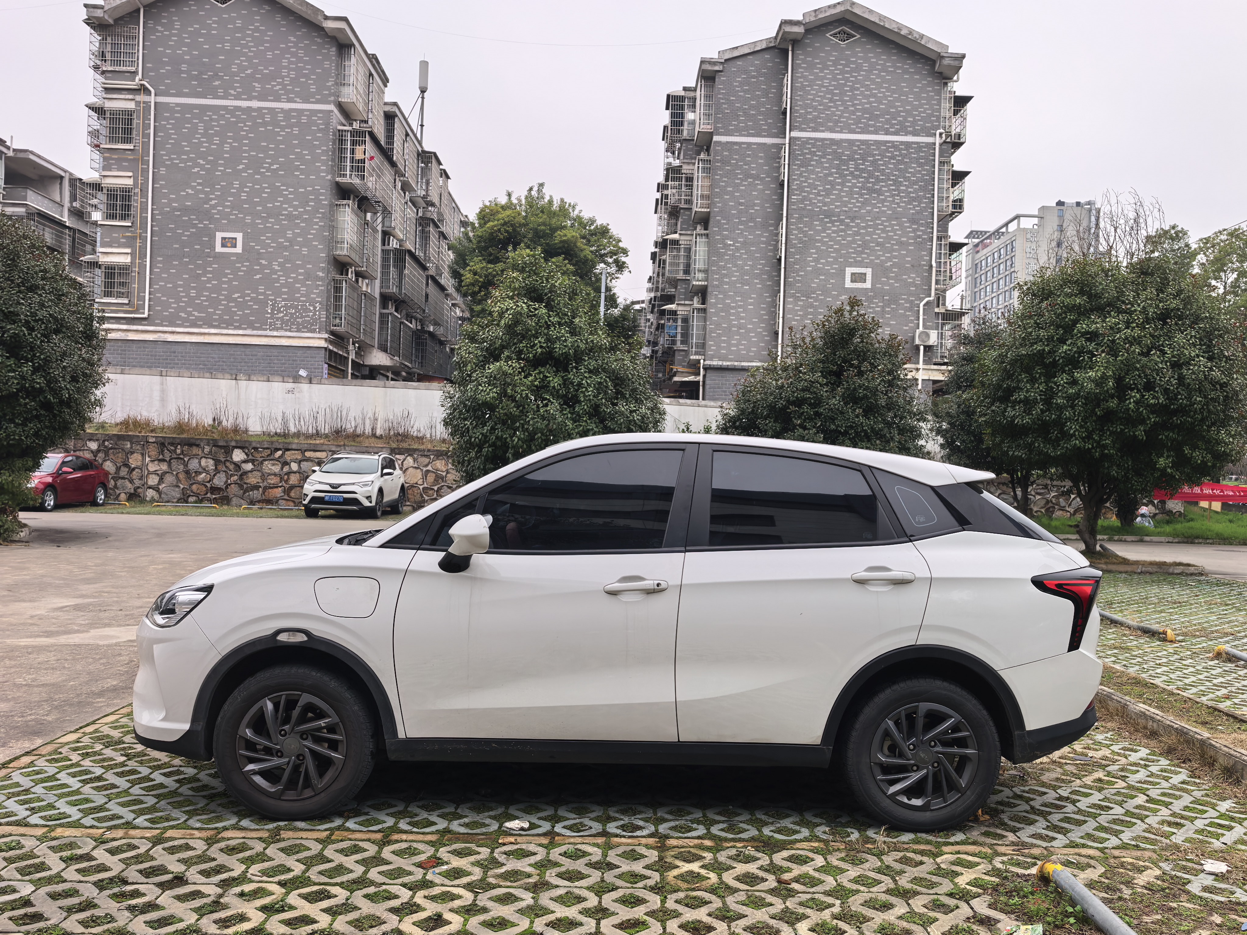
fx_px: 1045
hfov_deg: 61.7
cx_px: 624
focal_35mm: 29
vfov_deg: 48.2
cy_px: 468
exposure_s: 1/1248
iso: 50
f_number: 2
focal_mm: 8.5
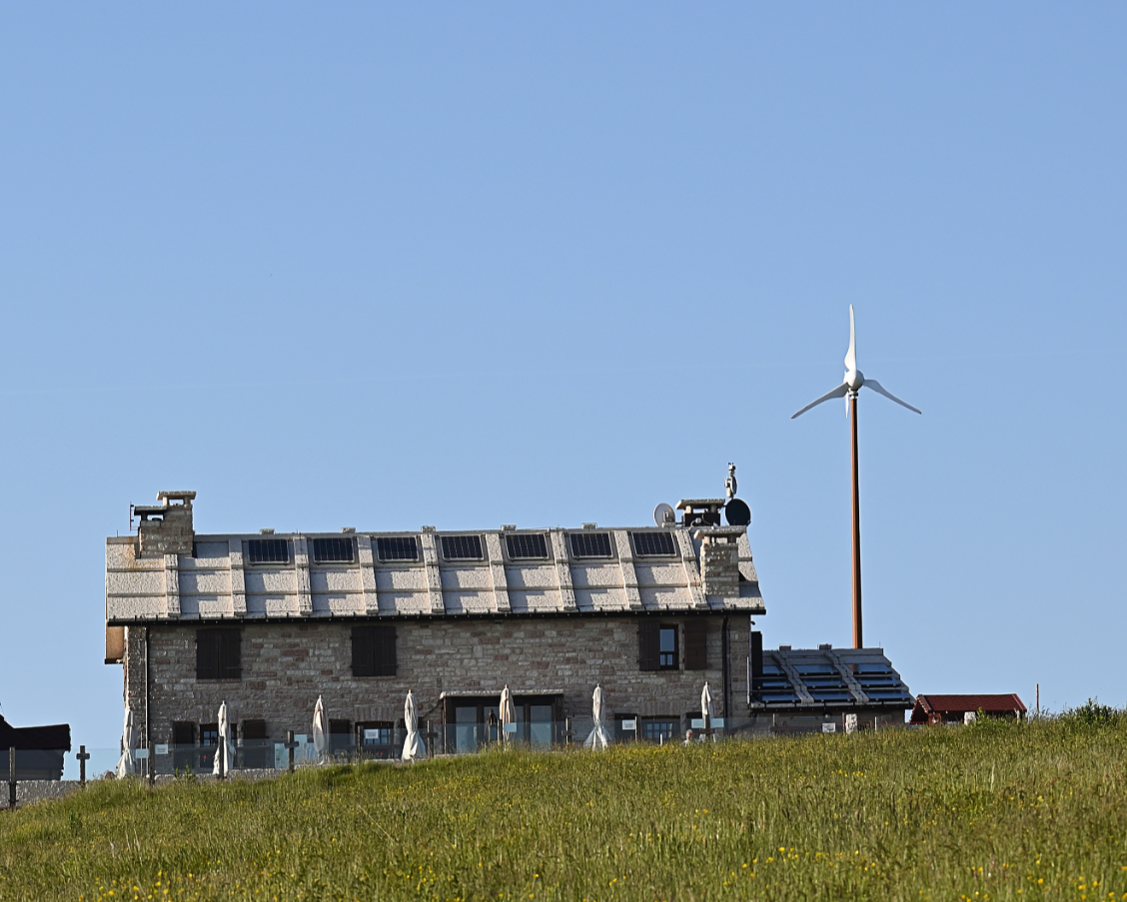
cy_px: 589
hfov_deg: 11.2
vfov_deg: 9.0
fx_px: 5733
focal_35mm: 172
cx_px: 316
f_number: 6.3
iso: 100
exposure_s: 1/500
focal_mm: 69
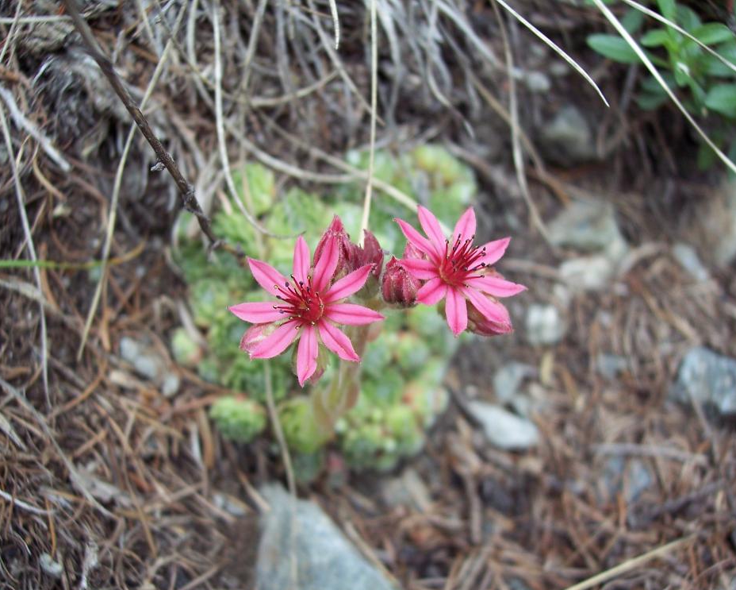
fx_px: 893
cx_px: 367
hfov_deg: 44.8
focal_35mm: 41
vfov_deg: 36.5
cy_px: 297
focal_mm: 8
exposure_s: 1/90
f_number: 3.4
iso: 100
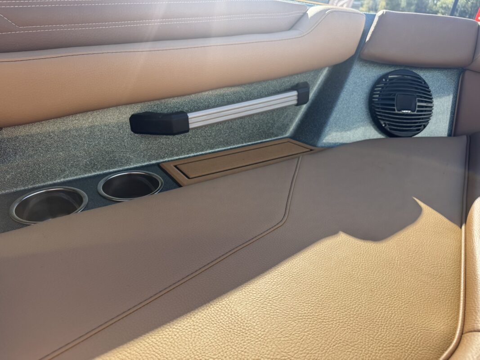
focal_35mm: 24
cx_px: 240
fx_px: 333
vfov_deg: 56.8
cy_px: 180
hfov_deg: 71.6
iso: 80
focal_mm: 6.76
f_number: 1.78
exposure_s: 1/1818
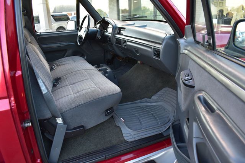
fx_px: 184
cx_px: 122
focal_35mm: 27
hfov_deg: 67.4
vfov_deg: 47.9
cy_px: 82
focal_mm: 18
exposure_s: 1/20
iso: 400
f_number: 6.3
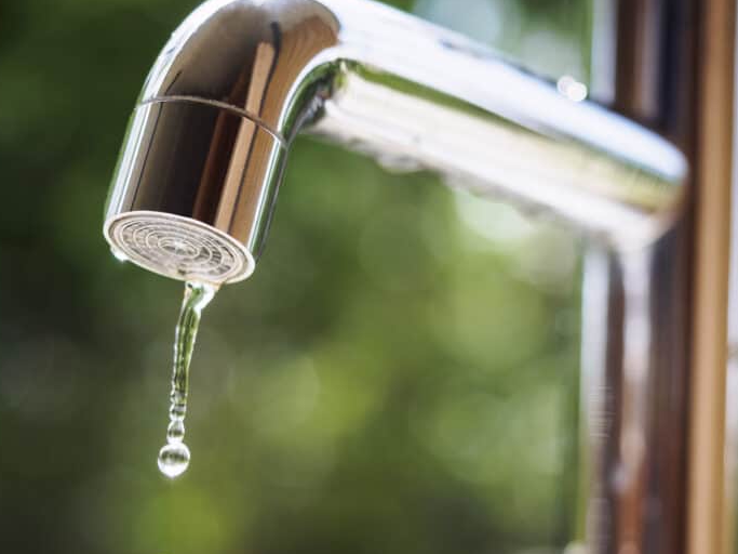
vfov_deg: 13.0
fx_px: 2430
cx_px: 417
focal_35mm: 114
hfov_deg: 17.3
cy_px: 359
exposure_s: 1/800
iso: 200
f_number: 2.8
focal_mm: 38
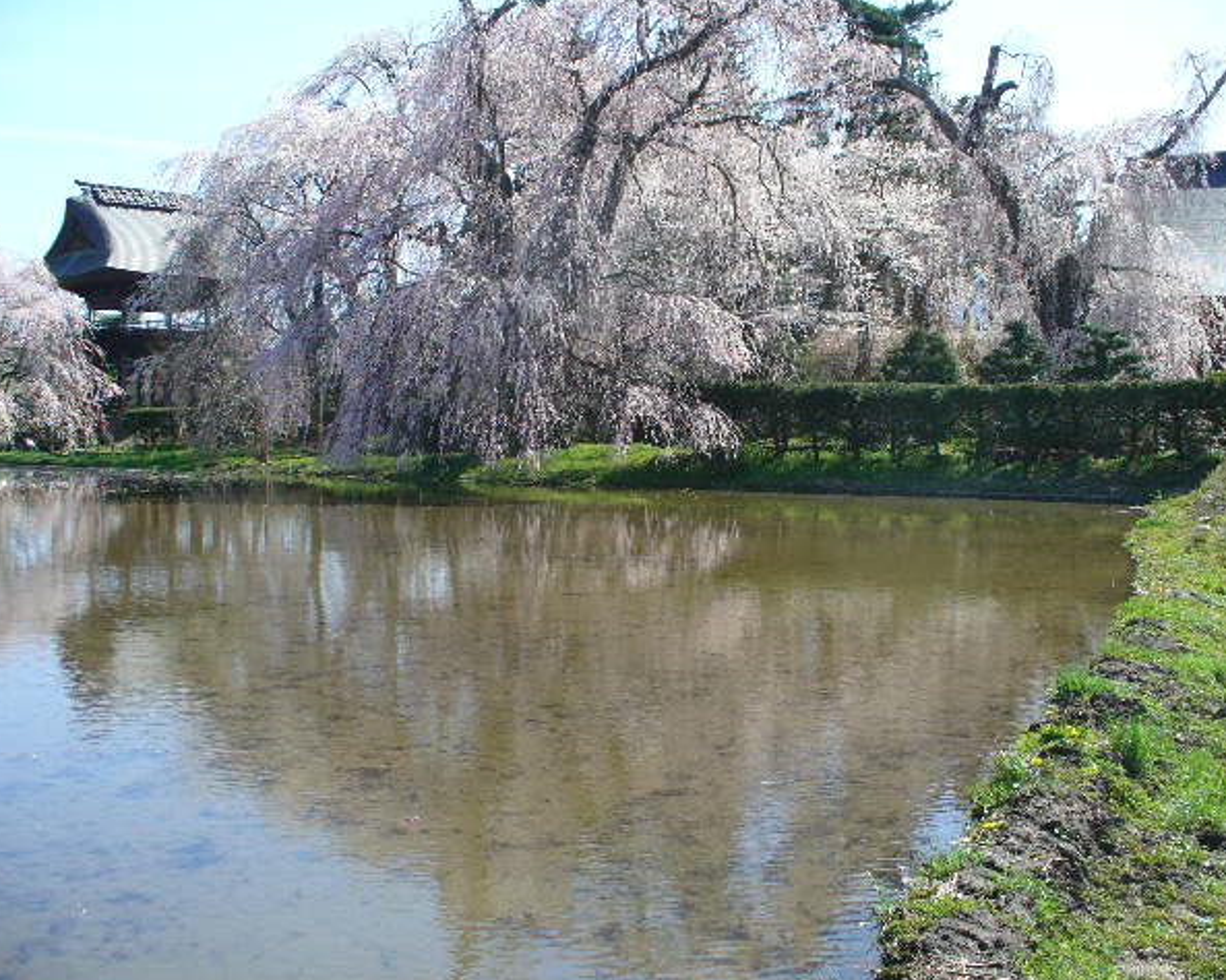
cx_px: 629
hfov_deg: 46.9
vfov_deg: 38.2
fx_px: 1415
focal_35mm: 39
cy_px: 488
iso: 80
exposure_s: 1/160
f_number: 5.6
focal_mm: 6.1
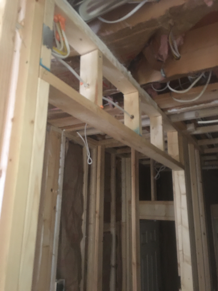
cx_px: 109
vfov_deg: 61.7
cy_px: 146
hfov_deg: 48.2
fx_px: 244
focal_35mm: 29
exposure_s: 1/15
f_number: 2.2
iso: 400
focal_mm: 4.15
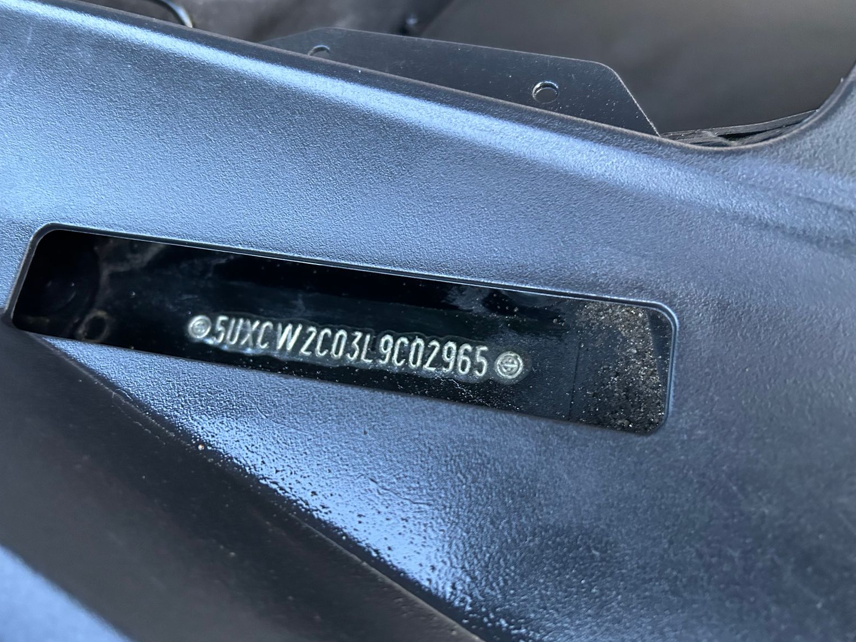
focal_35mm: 27
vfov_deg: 51.4
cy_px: 325
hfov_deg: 65.3
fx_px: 668
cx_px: 421
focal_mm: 5.7
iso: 640
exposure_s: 1/40
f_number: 1.5
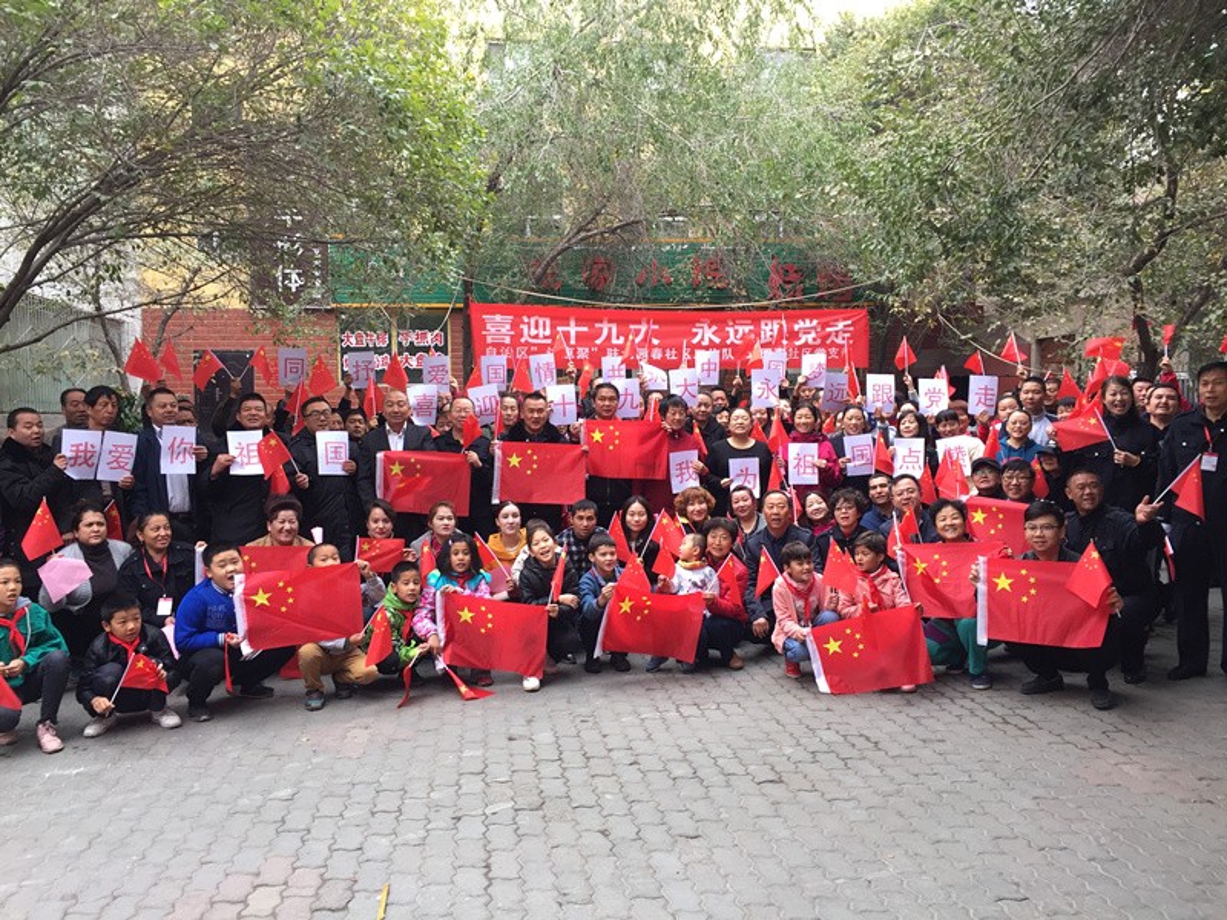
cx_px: 614
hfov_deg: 61.7
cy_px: 460
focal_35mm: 29
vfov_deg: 48.2
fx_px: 1028
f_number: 2.2
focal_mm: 4.15
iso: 40
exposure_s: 1/50
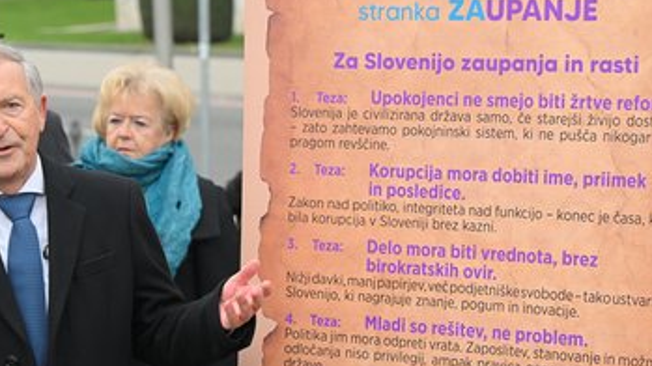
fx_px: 2178
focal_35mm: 126
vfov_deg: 9.6
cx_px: 239
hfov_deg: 17.0
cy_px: 197
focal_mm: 84
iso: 1250
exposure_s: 1/1250
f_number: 5
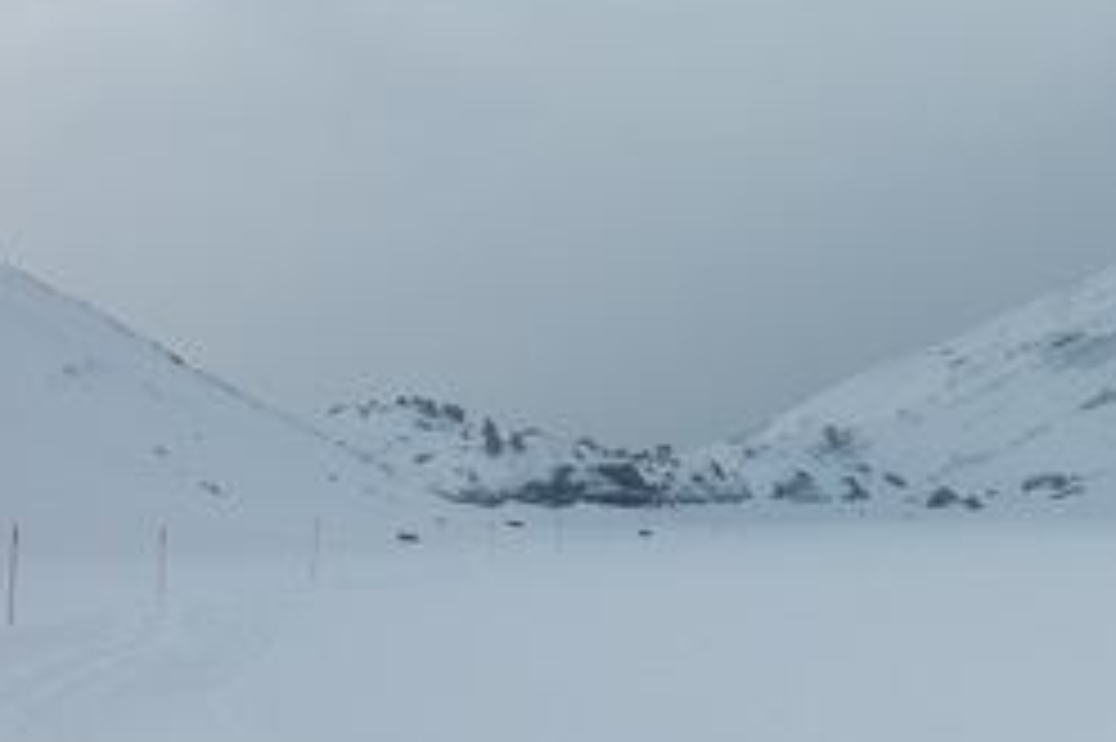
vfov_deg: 10.8
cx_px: 1575
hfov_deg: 15.2
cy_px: 83
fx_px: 3917
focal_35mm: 126
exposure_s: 1/500
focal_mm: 29
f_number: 11
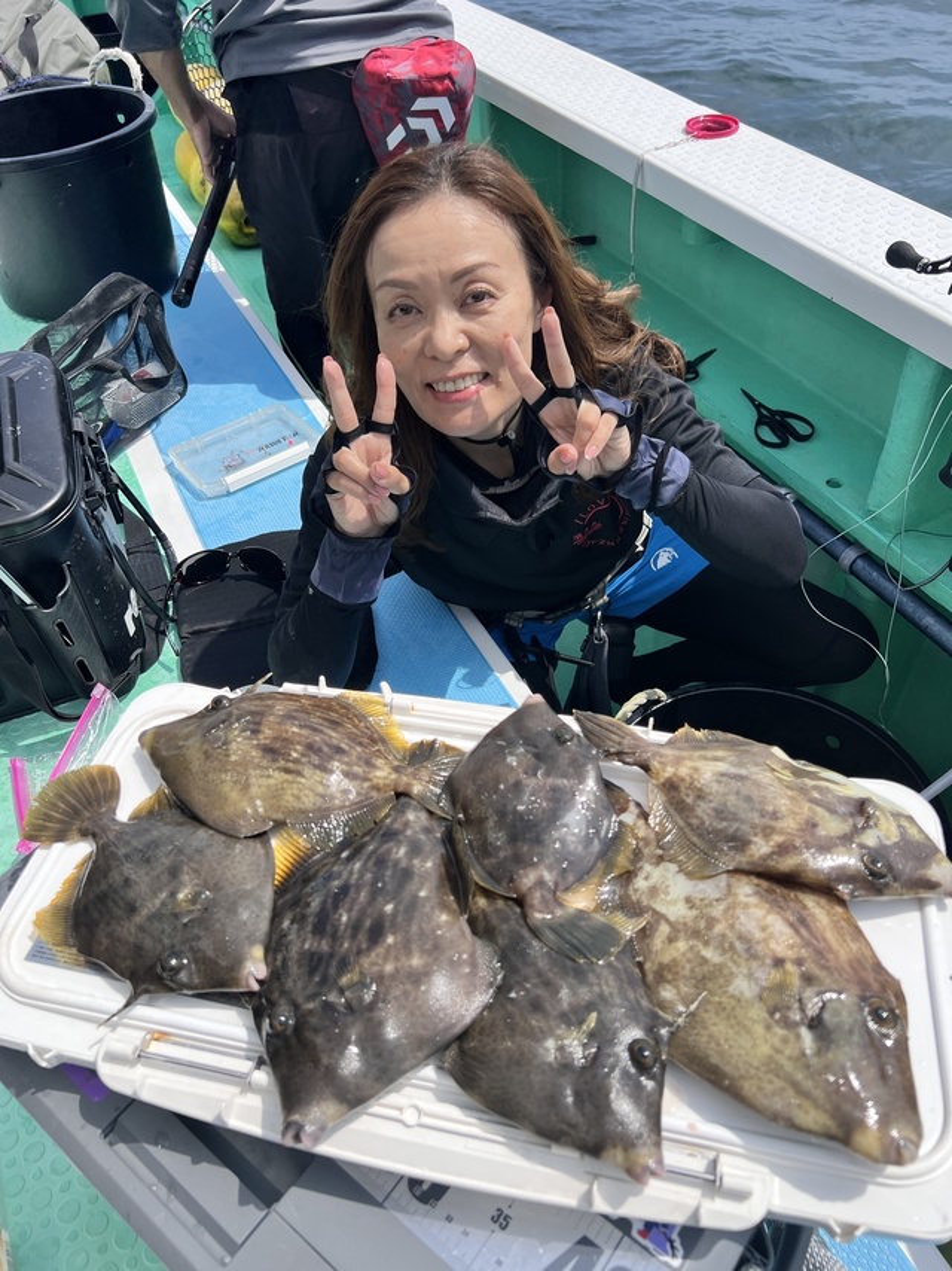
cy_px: 636
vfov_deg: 67.3
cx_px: 476
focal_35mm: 26
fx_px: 954
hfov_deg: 53.0
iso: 50
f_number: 1.5
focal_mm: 5.7
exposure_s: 1/3460
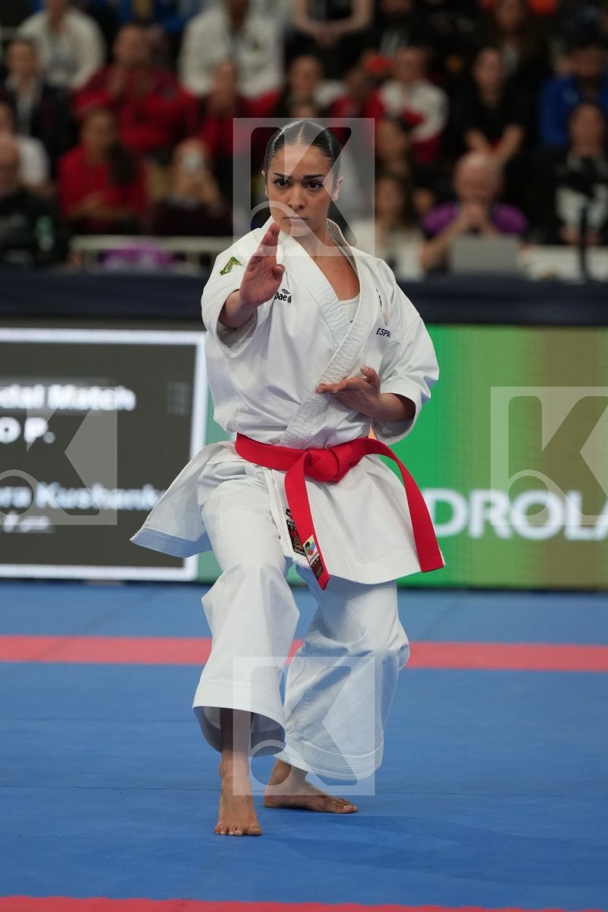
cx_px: 304
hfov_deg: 5.9
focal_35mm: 234
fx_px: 5928
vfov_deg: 8.8
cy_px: 456
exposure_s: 1/1000
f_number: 2.8
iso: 1600
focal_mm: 156
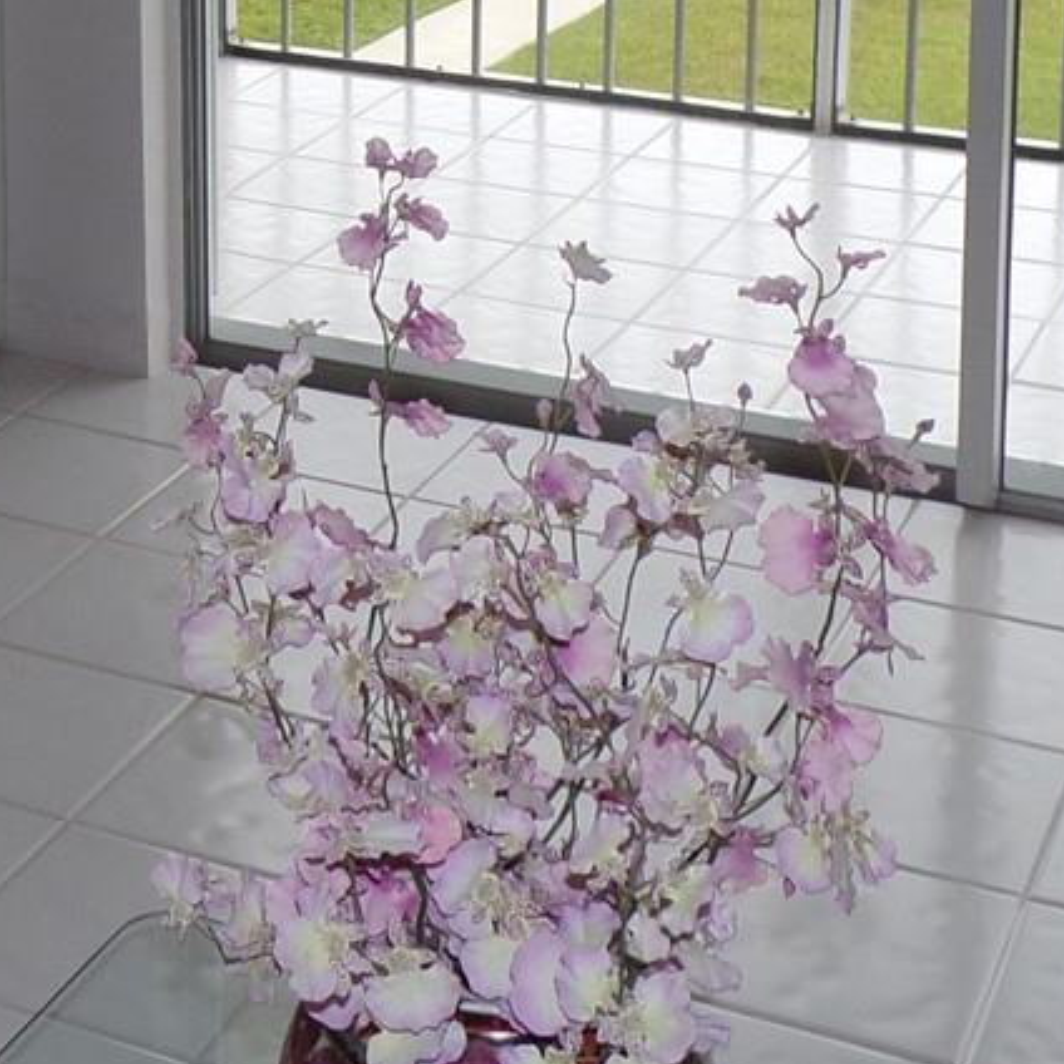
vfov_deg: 20.2
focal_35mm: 80
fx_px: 2782
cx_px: 168
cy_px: -223
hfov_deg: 21.3
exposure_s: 1/150
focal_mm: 4.3
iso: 80
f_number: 4.3
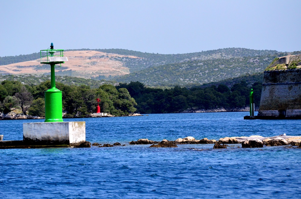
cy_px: 100
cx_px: 150
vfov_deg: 5.1
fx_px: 2252
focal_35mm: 270
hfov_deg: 7.6
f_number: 5
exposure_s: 1/8000
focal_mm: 180
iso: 1400
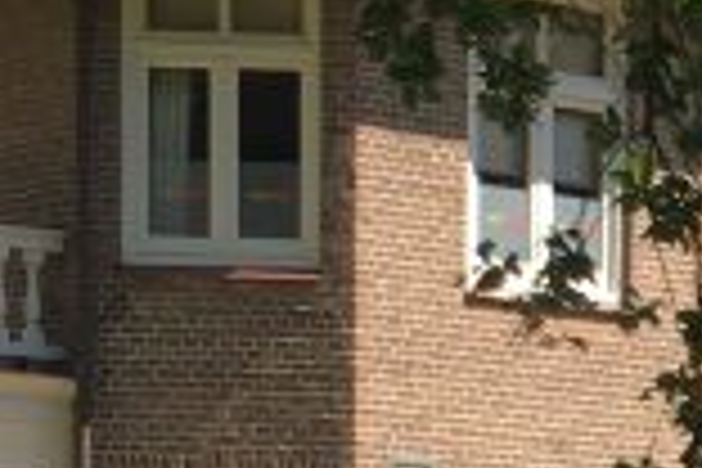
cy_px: 994
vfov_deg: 6.7
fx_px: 3861
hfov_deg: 9.8
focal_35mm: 198
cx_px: 1323
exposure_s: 1/630
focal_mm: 4.15
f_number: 2.2
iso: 25
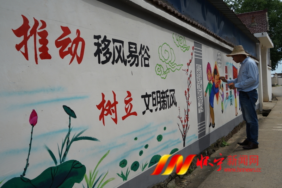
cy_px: 94
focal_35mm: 34
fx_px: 266
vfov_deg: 38.9
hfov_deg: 55.8
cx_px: 141
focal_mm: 34
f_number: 9
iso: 100
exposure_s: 1/250
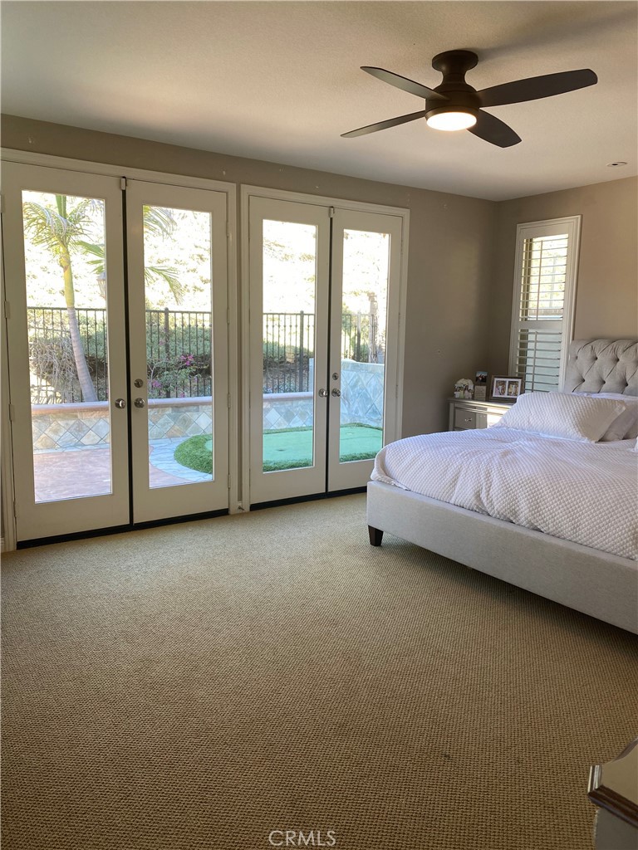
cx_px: 319
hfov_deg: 53.1
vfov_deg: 67.3
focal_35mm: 26
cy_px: 425
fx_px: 639
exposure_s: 1/120
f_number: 1.8
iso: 64
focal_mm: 4.25
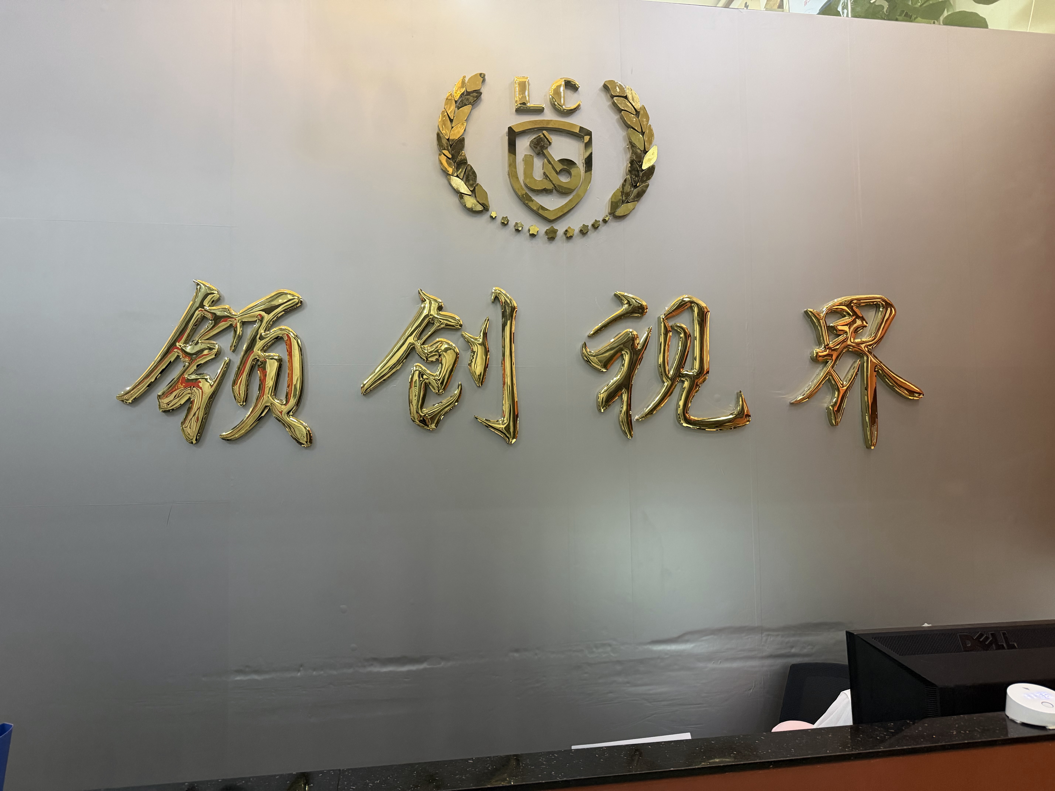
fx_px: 731
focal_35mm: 24
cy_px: 396
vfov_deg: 56.8
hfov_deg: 71.6
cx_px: 528
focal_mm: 6.76
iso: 400
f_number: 1.78
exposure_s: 1/50
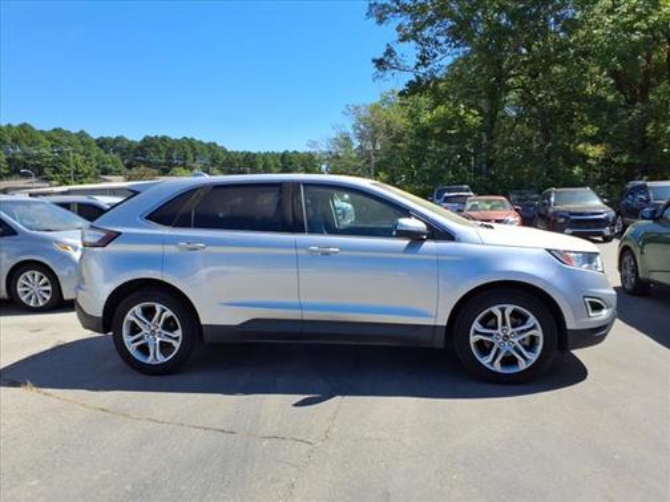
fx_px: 523
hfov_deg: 65.3
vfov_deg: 51.4
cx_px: 335
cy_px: 251
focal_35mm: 27
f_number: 1.9
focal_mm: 3.58
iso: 40
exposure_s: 1/1429
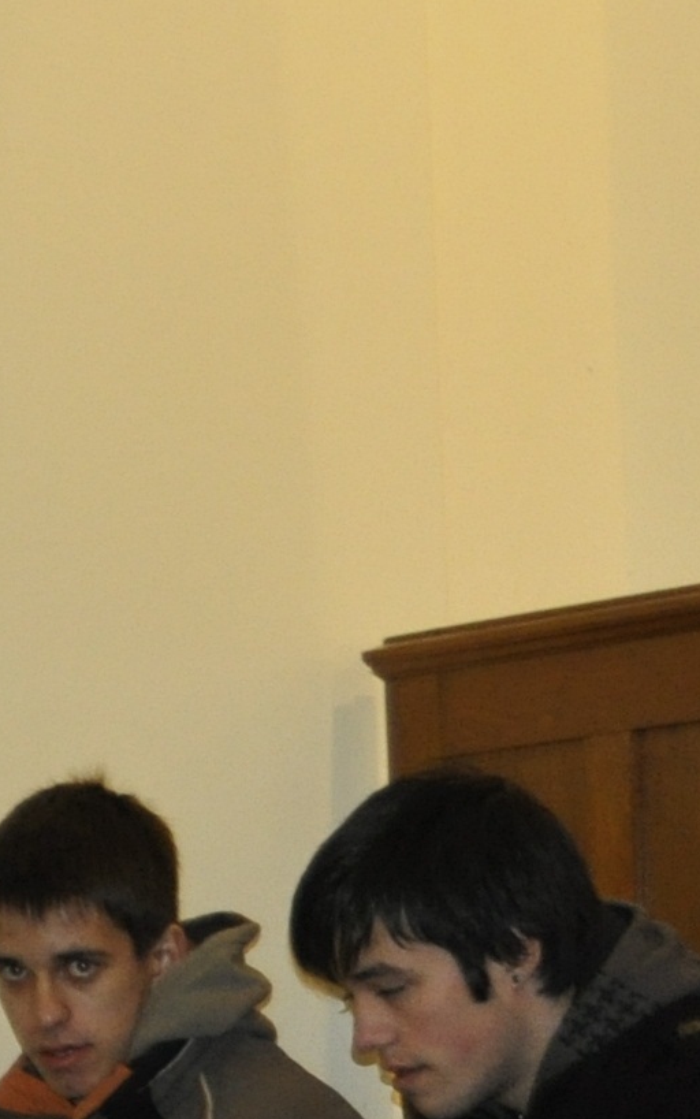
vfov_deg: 8.1
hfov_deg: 4.9
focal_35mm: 256
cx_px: -1195
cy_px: 1193
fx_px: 7806
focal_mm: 32
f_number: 4
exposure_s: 1/60
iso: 800
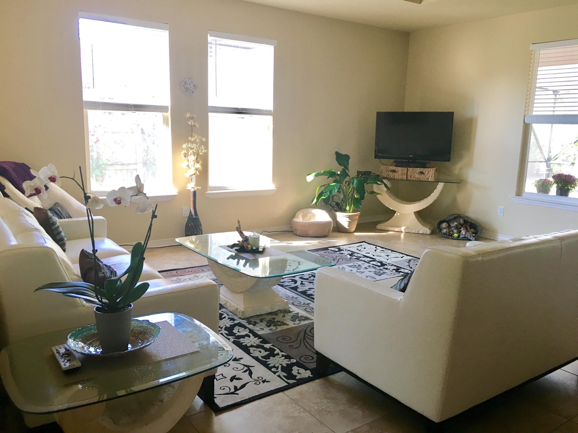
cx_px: 289
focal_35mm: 29
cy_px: 216
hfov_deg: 61.7
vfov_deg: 48.2
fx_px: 484
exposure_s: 1/30
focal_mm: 4.15
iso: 40
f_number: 2.2
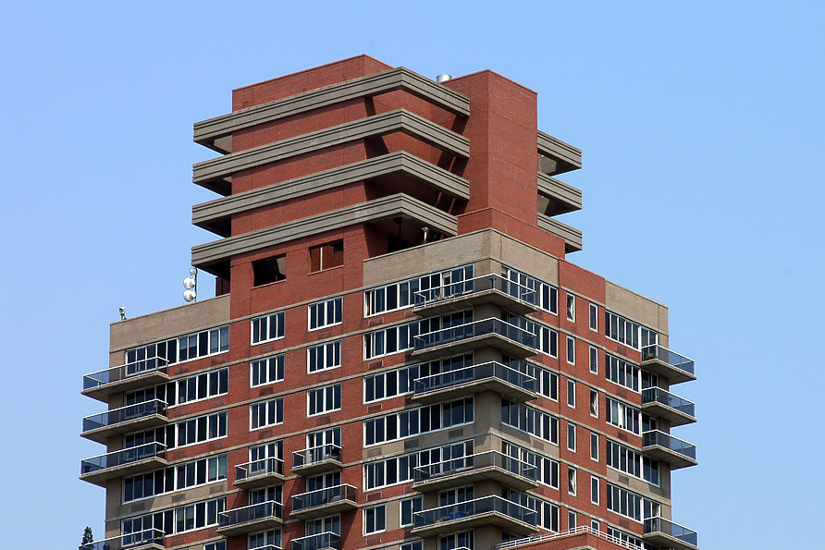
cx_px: 412
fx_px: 5890
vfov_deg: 5.3
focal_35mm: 257
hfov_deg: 8.0
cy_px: 275
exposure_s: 1/640
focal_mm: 170
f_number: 6.3
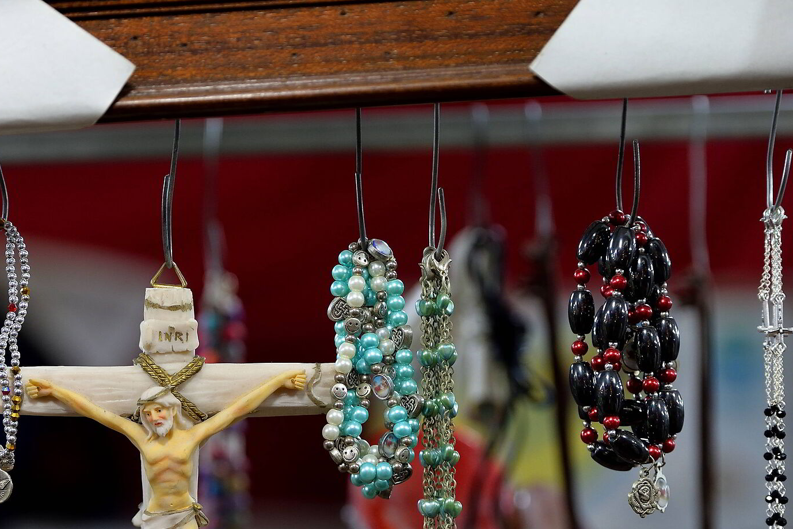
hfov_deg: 10.2
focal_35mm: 202
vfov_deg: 6.8
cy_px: 442
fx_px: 4451
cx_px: 177
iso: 1250
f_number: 4
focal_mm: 116
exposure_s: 1/250
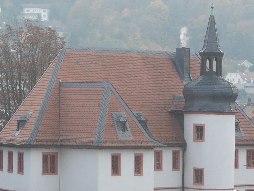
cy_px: 140
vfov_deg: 7.0
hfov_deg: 9.3
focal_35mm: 213
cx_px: 124
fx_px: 1563
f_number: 4.7
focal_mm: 15.2
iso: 100
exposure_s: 1/125
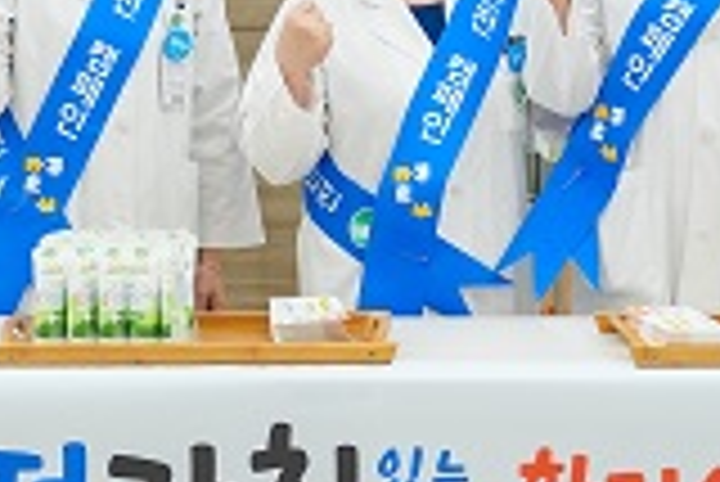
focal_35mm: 128
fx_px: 2562
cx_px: 274
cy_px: 176
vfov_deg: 10.7
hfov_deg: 16.0
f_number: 2.8
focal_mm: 32
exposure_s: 1/125
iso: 320
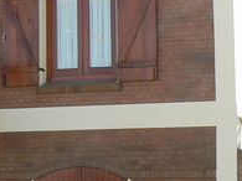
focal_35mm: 148
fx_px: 1034
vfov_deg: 10.0
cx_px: -123
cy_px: 108
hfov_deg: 12.7
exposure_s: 1/100
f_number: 5
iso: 80
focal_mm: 6
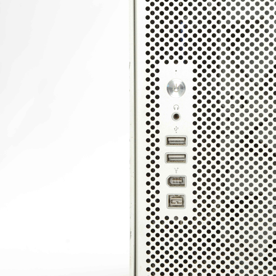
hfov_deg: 8.6
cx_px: 176
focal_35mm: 203
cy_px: 138
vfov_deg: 8.6
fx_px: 1828
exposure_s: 1/160
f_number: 13
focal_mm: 105
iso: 200
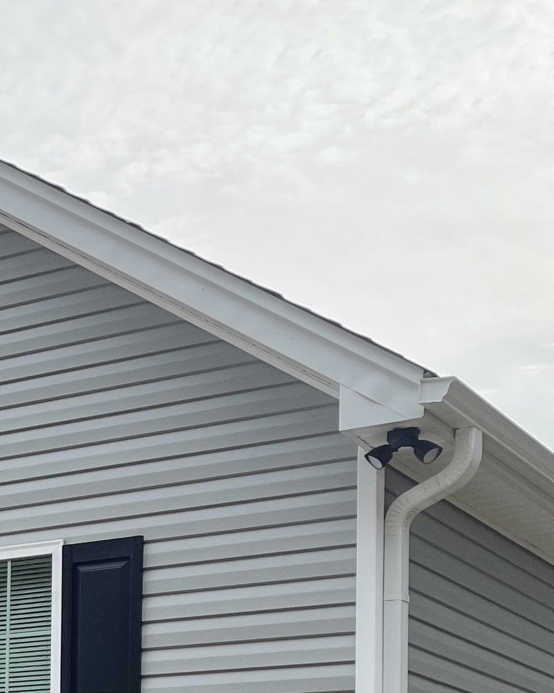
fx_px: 1681
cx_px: -183
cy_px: 830
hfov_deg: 17.5
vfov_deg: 21.6
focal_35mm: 82
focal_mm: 5.1
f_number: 1.6
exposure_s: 1/1597
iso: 32
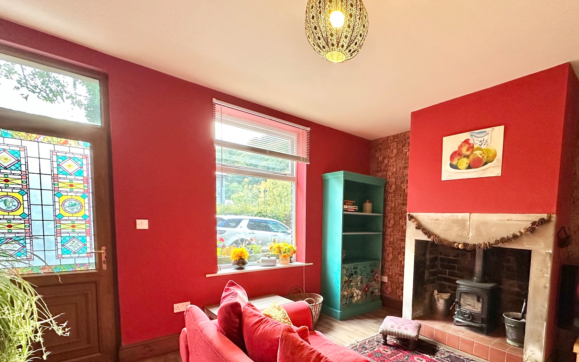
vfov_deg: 63.2
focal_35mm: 18
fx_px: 284
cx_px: 351
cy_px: 244
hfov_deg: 89.8
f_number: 2.2
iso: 320
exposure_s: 1/50
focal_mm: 2.22
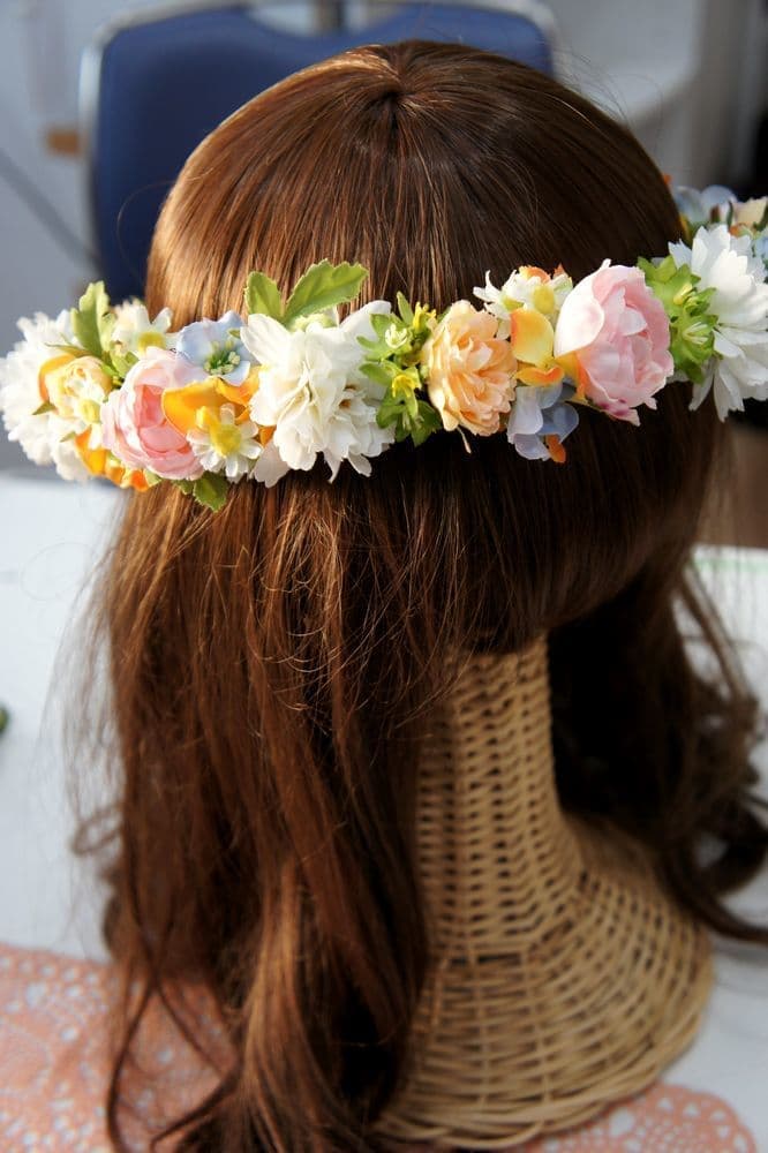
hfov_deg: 26.5
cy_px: 576
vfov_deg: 38.9
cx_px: 384
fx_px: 1633
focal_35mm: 51
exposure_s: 1/60
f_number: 4.5
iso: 400
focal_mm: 34
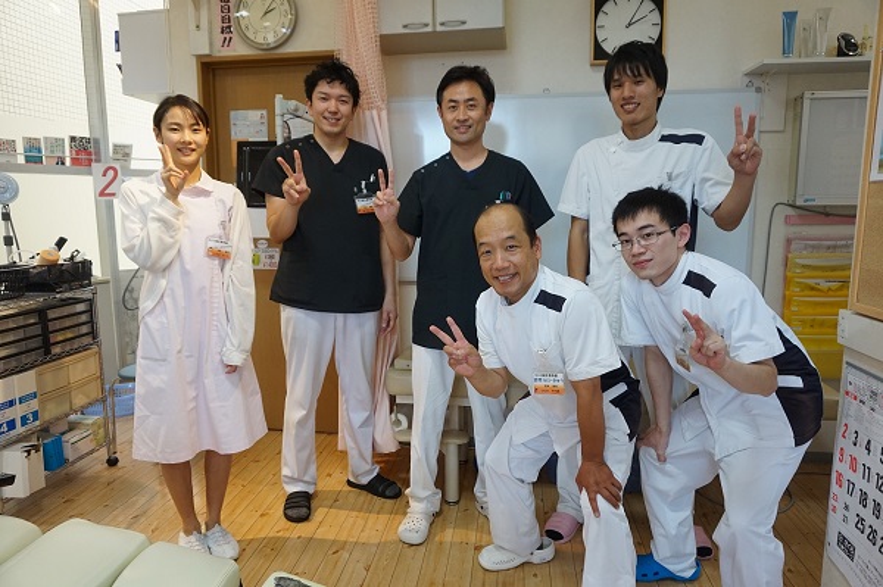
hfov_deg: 73.8
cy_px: 294
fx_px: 588
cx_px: 442
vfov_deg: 53.1
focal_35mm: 24
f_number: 4
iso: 800
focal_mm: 16
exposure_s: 1/160
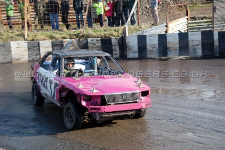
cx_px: 112
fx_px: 431
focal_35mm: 69
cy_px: 75
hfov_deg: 29.3
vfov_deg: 19.7
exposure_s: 1/640
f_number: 5
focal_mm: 46
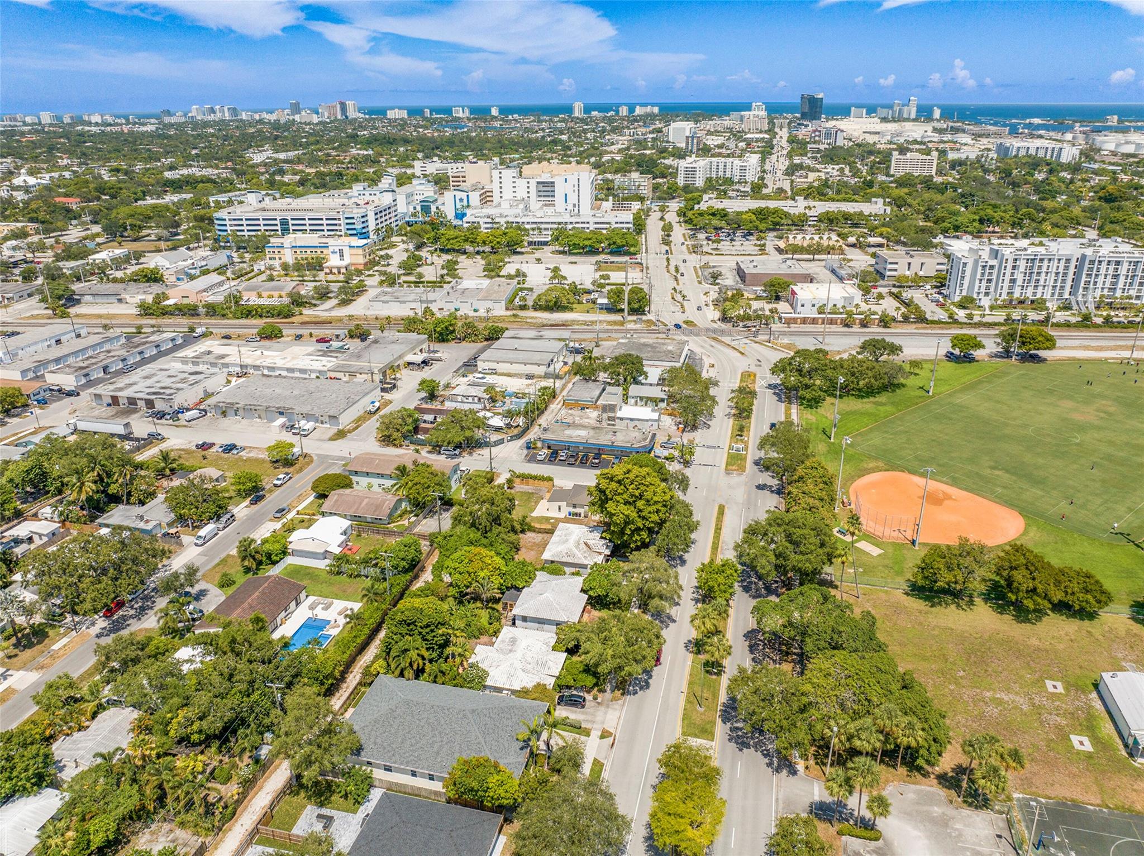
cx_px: 572
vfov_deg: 56.8
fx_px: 793
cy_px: 428
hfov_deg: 71.6
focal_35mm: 24
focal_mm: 12.29
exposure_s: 1/640
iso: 110
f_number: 2.8
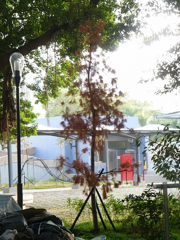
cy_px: 120
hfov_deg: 12.2
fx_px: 839
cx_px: 90
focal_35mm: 121
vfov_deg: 16.3
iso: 50
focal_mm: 20.1
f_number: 3.3
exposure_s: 1/60
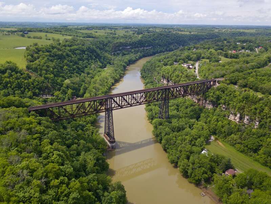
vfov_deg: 53.1
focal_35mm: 26
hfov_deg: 67.3
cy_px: 102
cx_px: 136
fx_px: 204
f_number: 2.2
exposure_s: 1/1048
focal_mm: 4.73
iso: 100
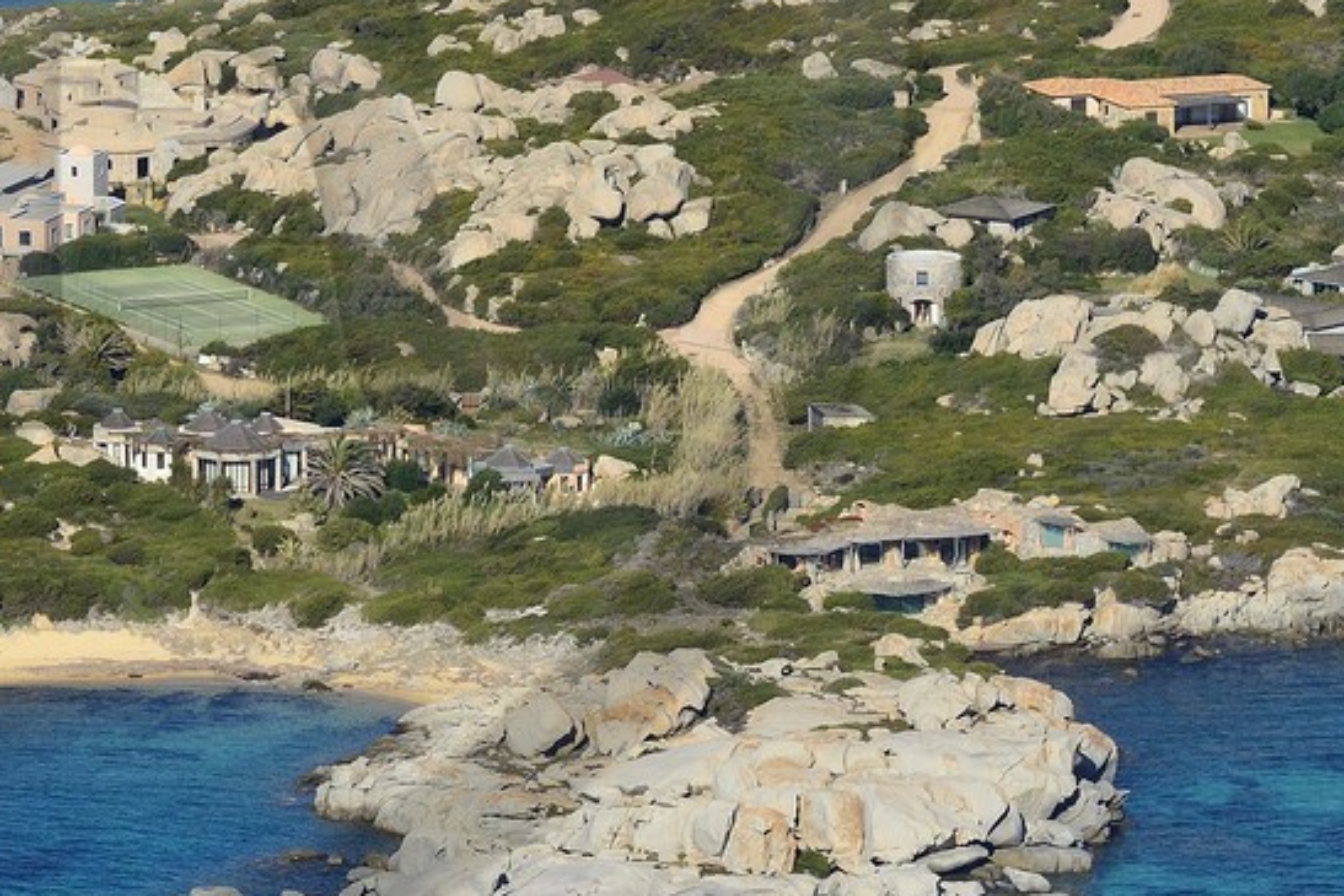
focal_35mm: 482
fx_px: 17998
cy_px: 32
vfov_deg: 2.9
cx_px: -106
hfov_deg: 4.3
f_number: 11
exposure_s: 1/1000
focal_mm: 165
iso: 400
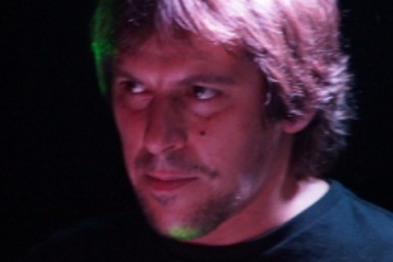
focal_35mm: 777
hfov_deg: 2.7
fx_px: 8487
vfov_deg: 1.8
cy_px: 86
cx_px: 108
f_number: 6.3
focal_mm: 300
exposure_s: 1/80
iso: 3200
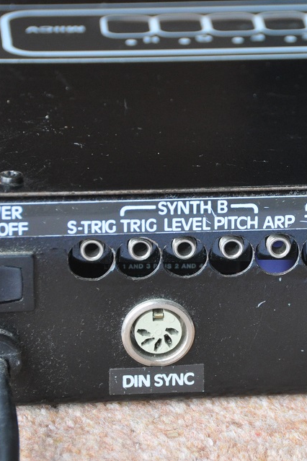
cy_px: 226
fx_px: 2392
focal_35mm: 187
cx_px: 319
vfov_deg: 11.0
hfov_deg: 7.3
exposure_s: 1/60
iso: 800
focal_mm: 62
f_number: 5
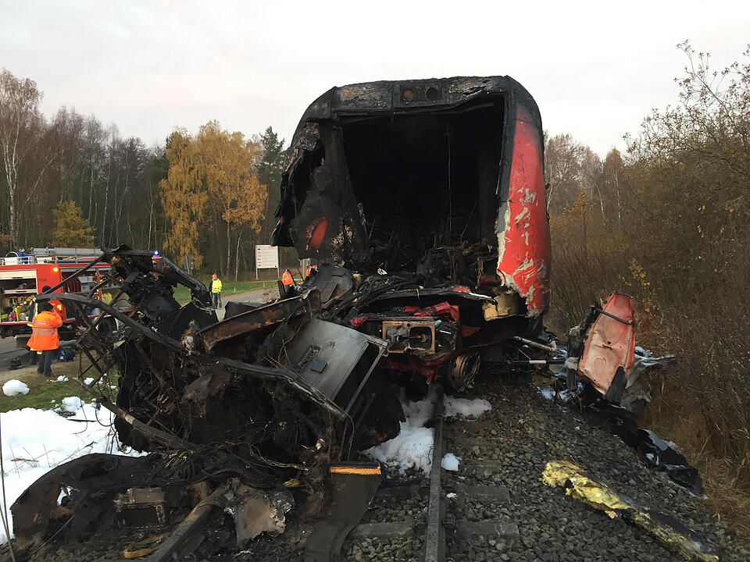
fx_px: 628
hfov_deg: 61.7
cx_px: 375
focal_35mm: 29
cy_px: 281
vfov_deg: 48.2
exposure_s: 1/33
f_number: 2.2
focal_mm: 4.15
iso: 80
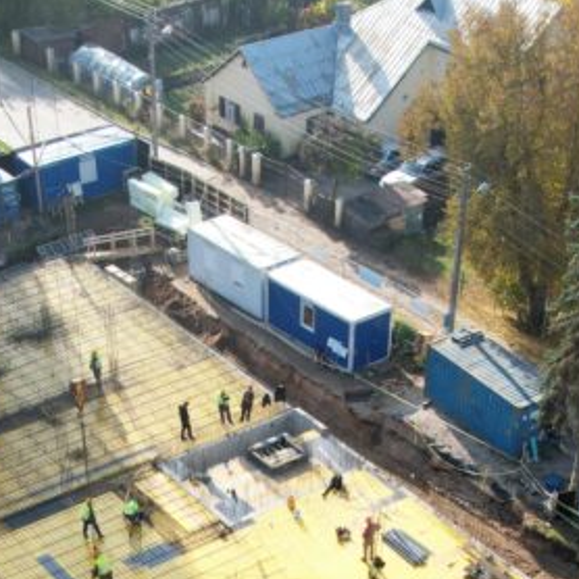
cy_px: 707
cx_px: 237
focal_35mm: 69
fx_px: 1306
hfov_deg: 25.0
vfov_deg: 22.8
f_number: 2.8
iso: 200
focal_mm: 8.38
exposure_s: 1/800
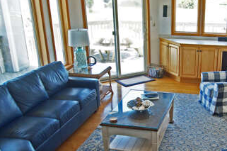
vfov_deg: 31.0
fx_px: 271
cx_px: 168
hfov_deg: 44.1
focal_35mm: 43
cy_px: 94
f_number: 4
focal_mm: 12
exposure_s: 1/60
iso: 320
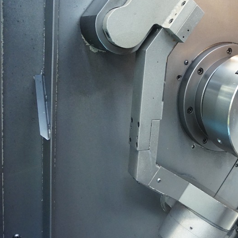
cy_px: 124
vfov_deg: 41.9
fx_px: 311
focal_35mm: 40
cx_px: 221
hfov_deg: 38.5
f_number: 3.5
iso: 2000
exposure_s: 1/60
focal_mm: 16
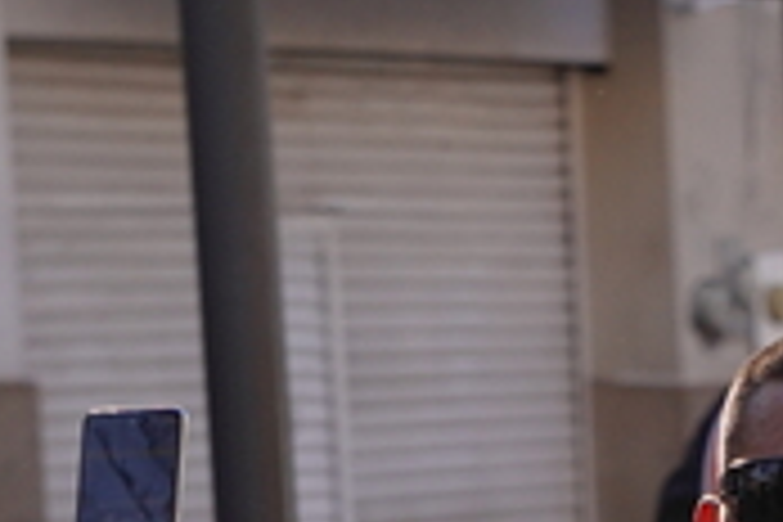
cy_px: 727
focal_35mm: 314
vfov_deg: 4.4
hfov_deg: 6.5
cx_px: 657
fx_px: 6838
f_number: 5
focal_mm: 73
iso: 500
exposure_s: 1/2500
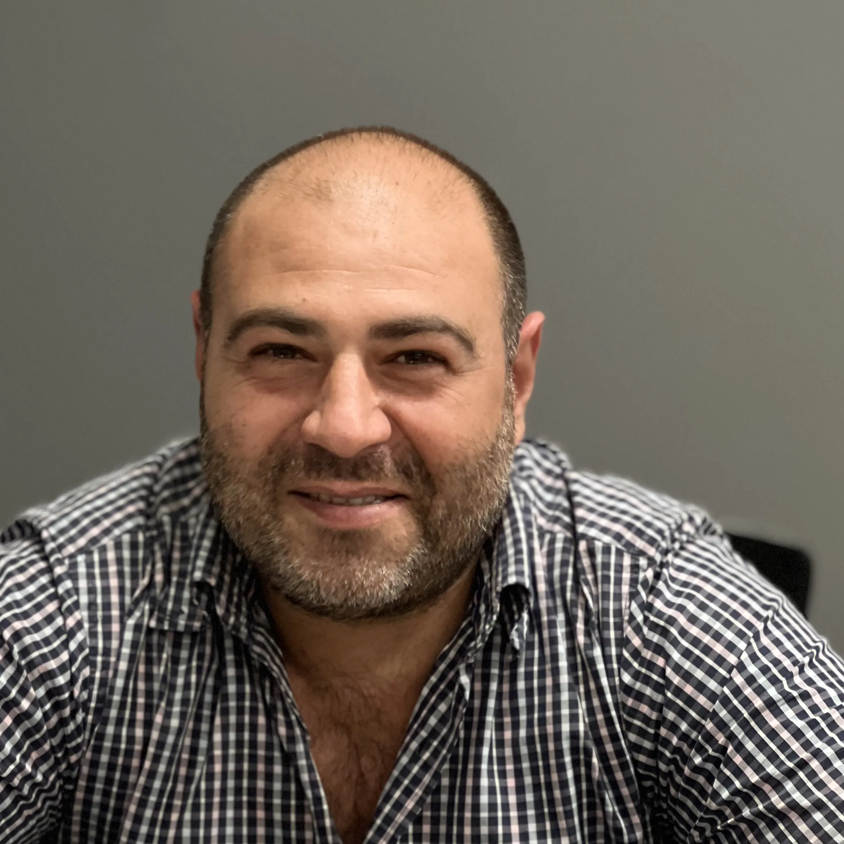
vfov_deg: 14.9
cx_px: 319
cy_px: 491
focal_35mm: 117
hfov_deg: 14.9
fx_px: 3227
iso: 400
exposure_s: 1/28
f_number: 2.8
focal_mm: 9
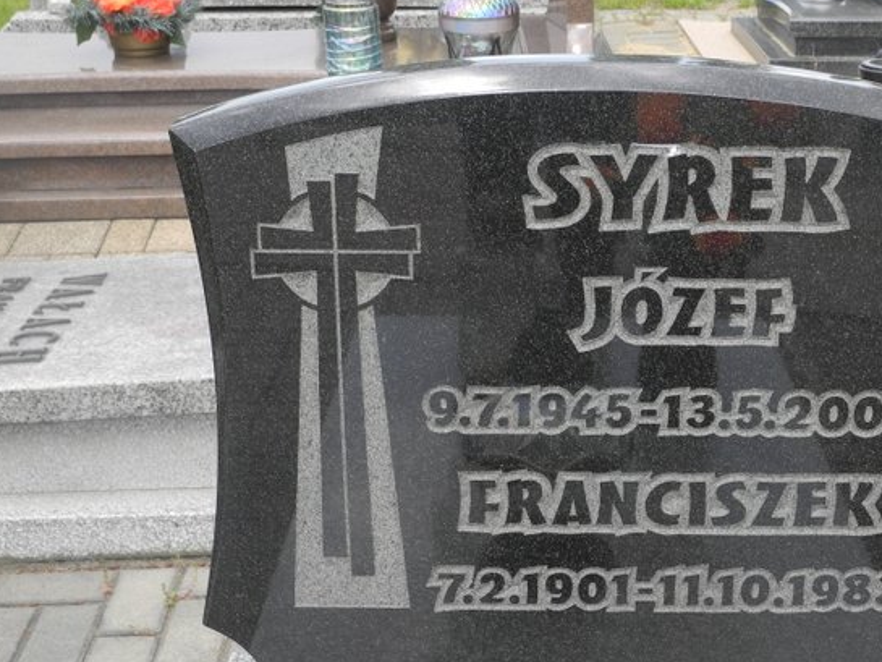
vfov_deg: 22.2
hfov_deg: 29.2
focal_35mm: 66
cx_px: 586
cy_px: 374
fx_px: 1682
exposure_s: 1/400
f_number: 3.2
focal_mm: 9.7
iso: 100
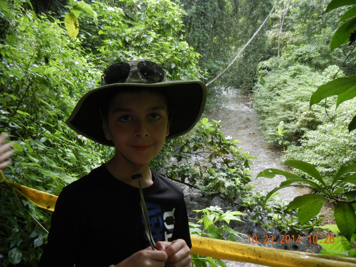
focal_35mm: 30
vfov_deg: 46.8
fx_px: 309
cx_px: 178
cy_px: 134
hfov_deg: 60.0
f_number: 3.5
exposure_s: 1/46.1
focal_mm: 5.4
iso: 166
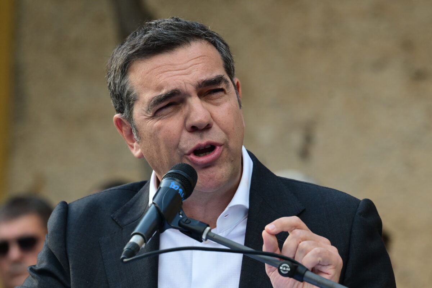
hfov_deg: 6.9
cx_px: 216
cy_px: 144
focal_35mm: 300
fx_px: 3600
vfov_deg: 4.6
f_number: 5.6
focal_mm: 200
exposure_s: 1/400
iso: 800
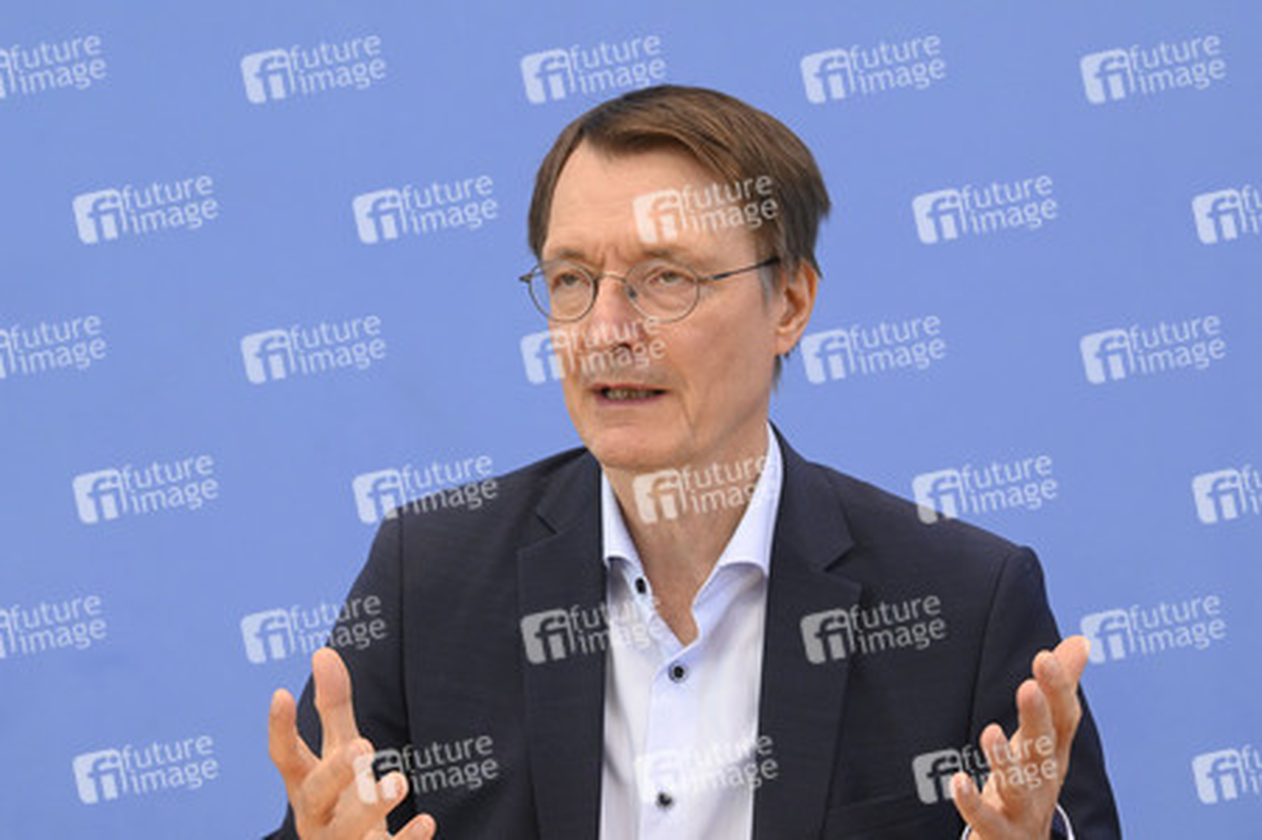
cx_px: 631
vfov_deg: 12.2
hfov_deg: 18.3
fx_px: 3923
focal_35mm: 112
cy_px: 420
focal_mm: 112
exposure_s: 1/500
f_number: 5.6
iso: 3200
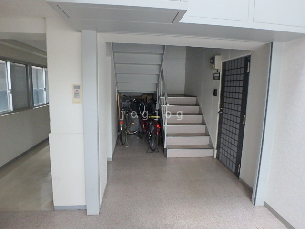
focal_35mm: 21
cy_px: 114
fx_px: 185
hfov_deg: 79.0
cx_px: 152
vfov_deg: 63.4
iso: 640
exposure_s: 1/30
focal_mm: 3.7
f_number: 3.5
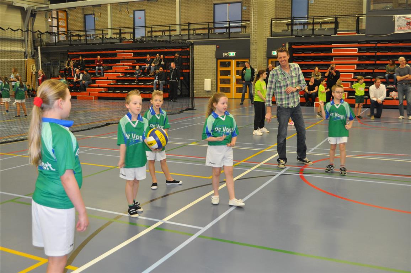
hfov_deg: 53.2
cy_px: 136
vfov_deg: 36.8
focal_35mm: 36
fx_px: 411
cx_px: 206
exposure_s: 1/60
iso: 800
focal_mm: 24
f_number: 4
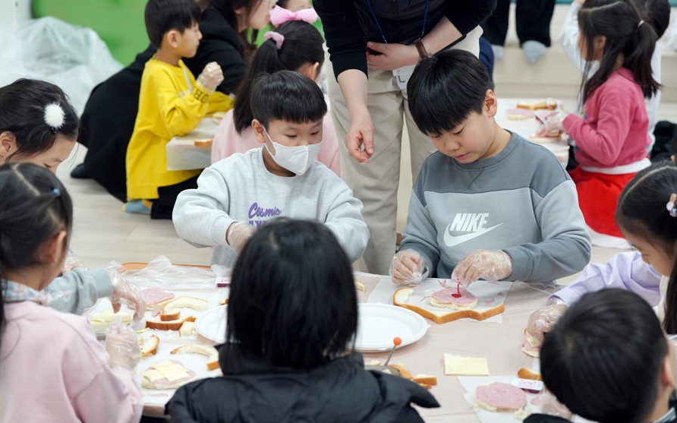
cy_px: 210
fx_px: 1328
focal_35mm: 72
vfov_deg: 18.1
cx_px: 341
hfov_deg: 28.6
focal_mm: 70
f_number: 4
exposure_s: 1/160
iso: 2000
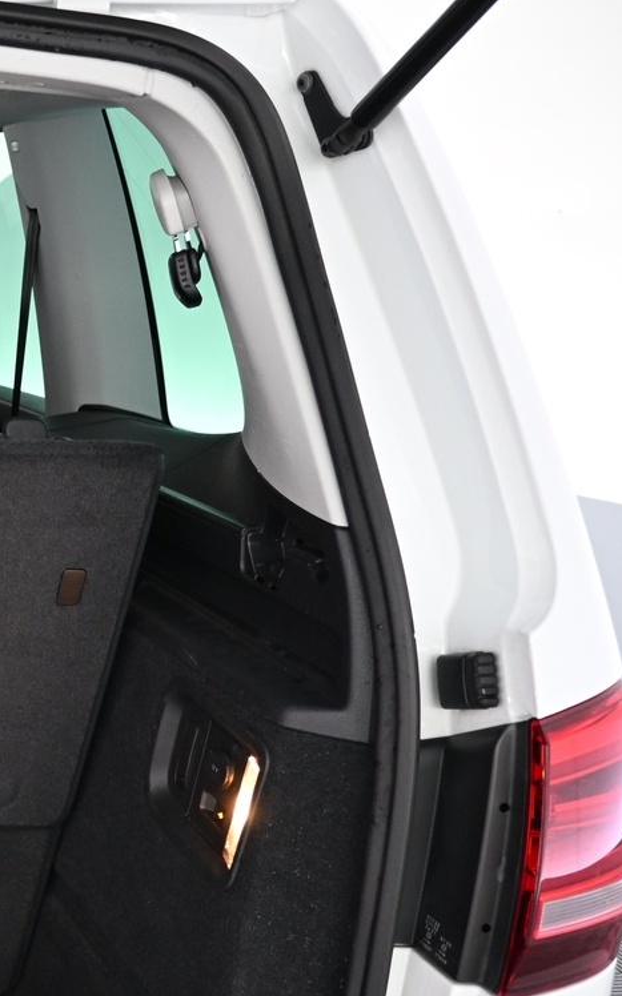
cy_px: 672
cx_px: -436
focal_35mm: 53
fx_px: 1439
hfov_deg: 19.5
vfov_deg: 37.7
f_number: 3.5
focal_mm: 16
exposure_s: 1/25
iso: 900
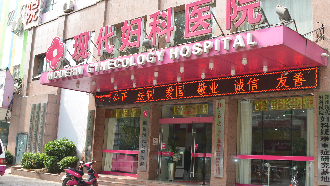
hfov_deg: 46.4
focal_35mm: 44
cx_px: 165
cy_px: 86
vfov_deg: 27.1
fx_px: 385
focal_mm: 28
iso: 180
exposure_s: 1/250
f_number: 4
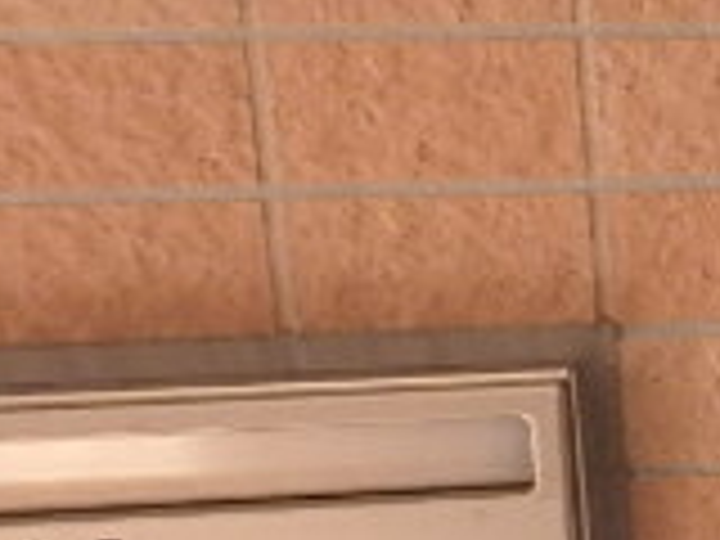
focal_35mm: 84
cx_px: 1242
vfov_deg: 17.4
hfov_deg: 18.8
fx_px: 1747
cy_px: 418
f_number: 3.5
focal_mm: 3.7
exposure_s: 1/30
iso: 400
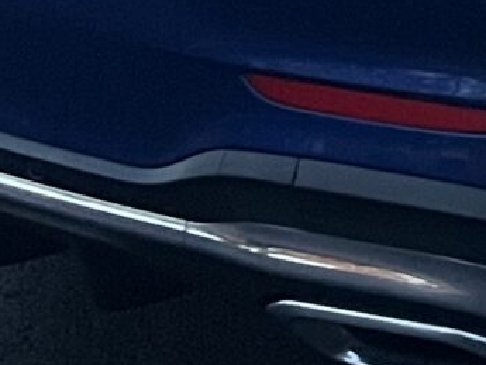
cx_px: 1055
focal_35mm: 193
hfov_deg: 9.4
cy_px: -465
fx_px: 2711
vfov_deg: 7.3
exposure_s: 1/60
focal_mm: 5.7
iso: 500
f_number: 1.5
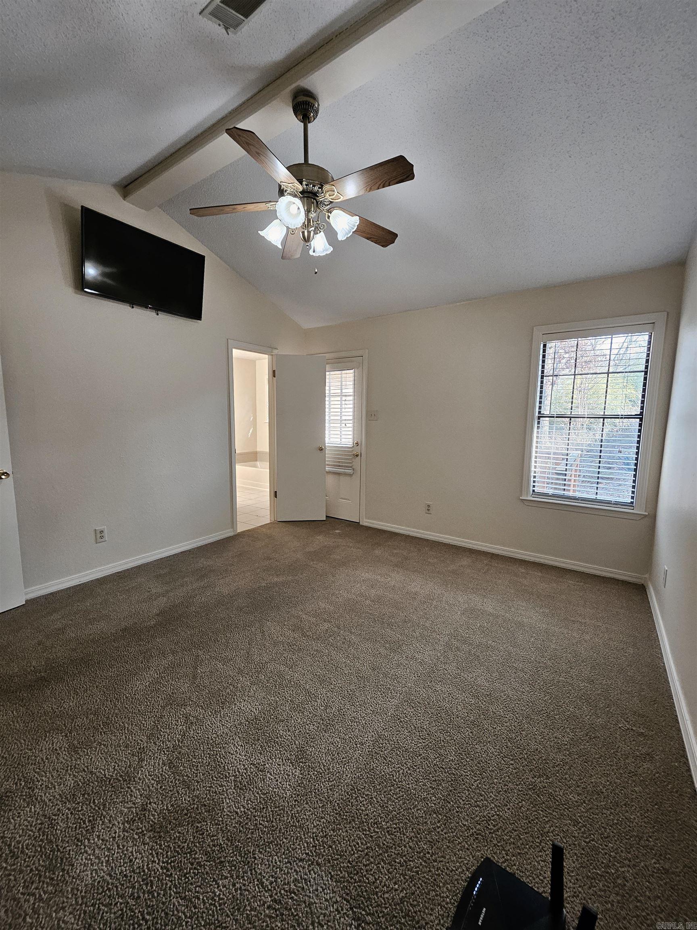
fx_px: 349
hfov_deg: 89.9
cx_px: 348
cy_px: 465
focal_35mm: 13
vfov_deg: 106.2
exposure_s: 1/60.2
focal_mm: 1.74
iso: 160
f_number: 2.2
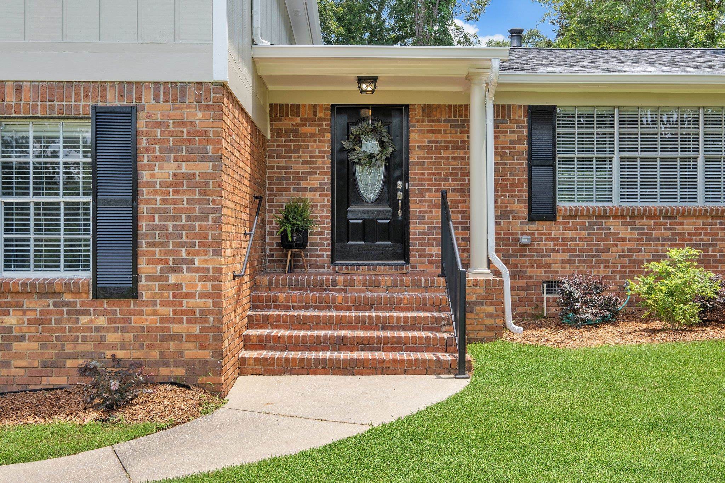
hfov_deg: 53.1
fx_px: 725
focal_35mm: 36
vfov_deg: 36.9
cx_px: 362
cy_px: 242
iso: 250
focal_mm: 24
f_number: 8
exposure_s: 1/450
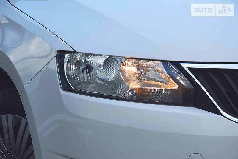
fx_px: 1041
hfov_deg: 13.0
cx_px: 119
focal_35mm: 158
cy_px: 80
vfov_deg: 8.7
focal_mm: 105
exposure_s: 1/320
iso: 200
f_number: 9
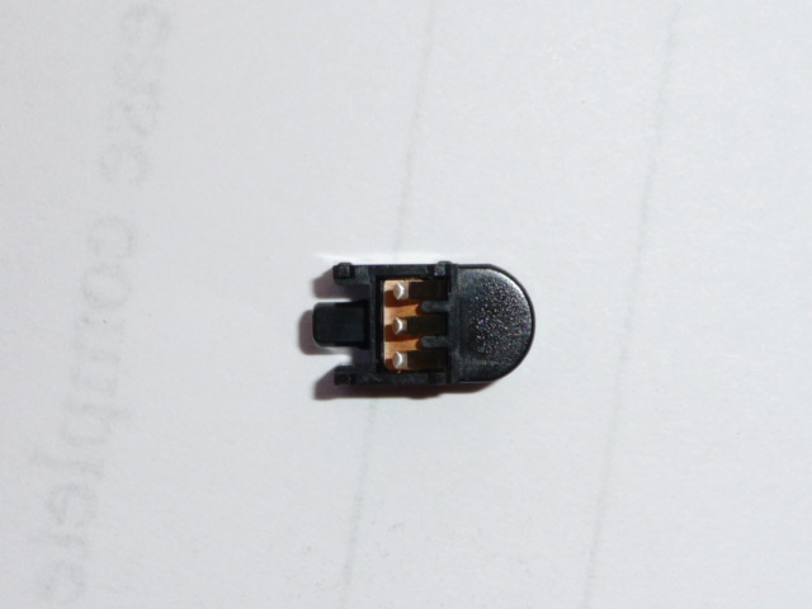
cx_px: 406
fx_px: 2064
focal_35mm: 88
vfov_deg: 16.8
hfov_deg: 22.3
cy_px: 304
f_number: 4.3
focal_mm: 9.3
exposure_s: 1/30
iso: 100
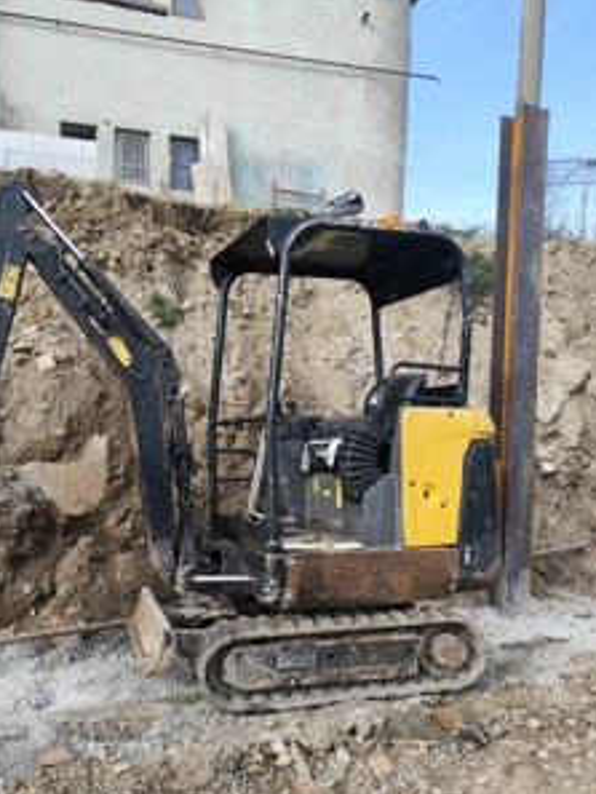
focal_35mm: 31
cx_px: 265
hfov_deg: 45.4
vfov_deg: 58.2
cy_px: 444
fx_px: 711
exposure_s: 1/276
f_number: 1.65
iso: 50
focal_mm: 6.19
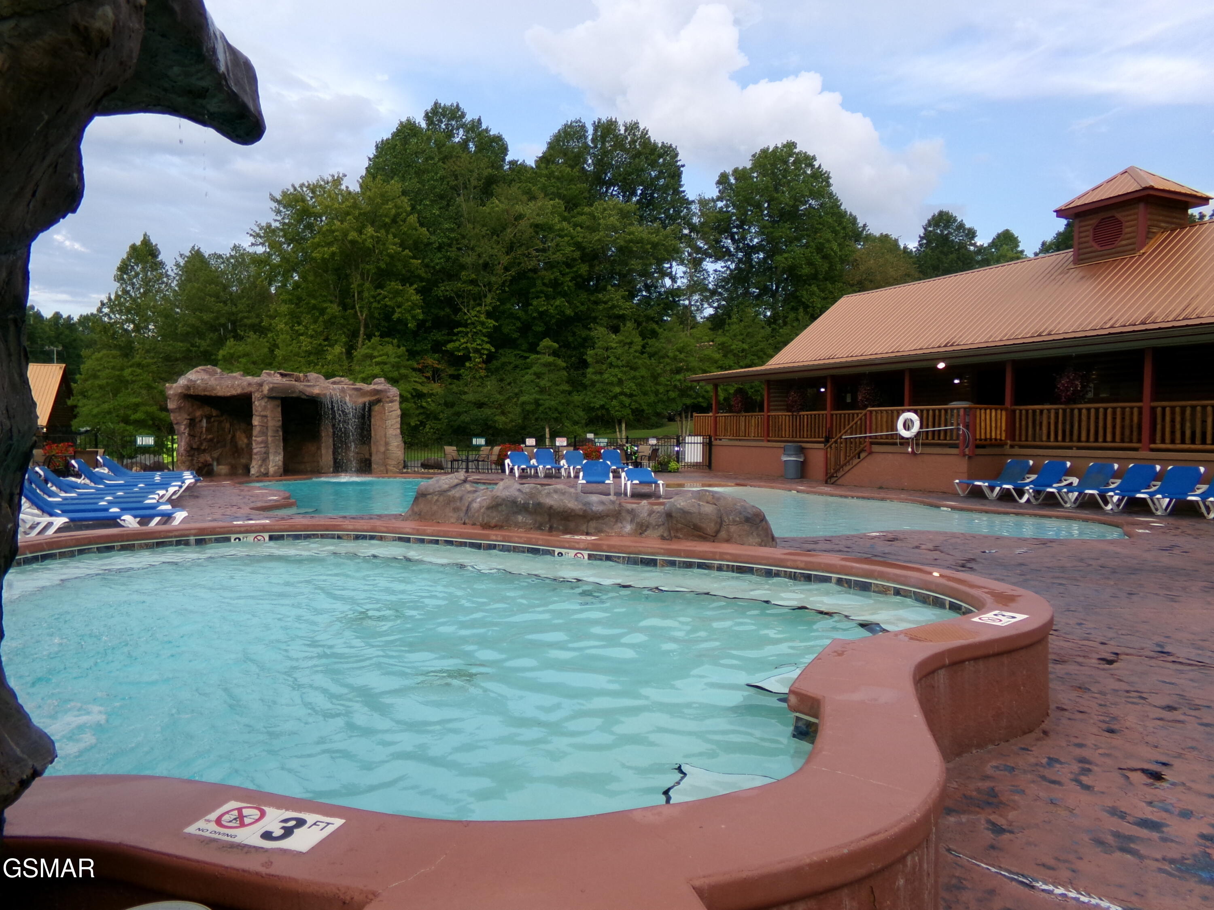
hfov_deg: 71.6
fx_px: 842
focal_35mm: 24
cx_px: 607
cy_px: 455
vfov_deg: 56.8
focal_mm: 4.3
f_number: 3.7
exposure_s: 1/240
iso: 100
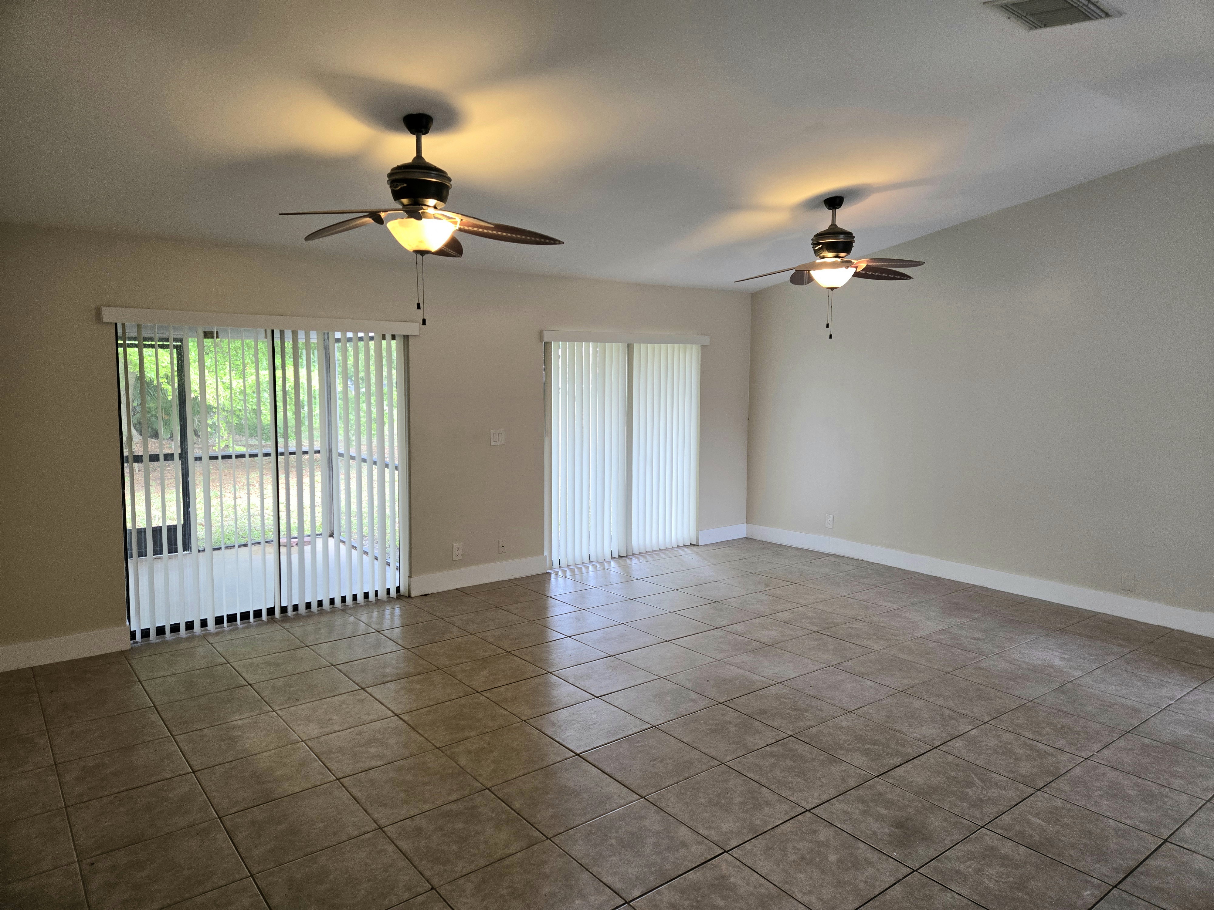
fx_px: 807
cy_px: 455
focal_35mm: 23
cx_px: 607
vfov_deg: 58.9
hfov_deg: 73.9
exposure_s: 1/120
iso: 250
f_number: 1.8
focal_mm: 5.4
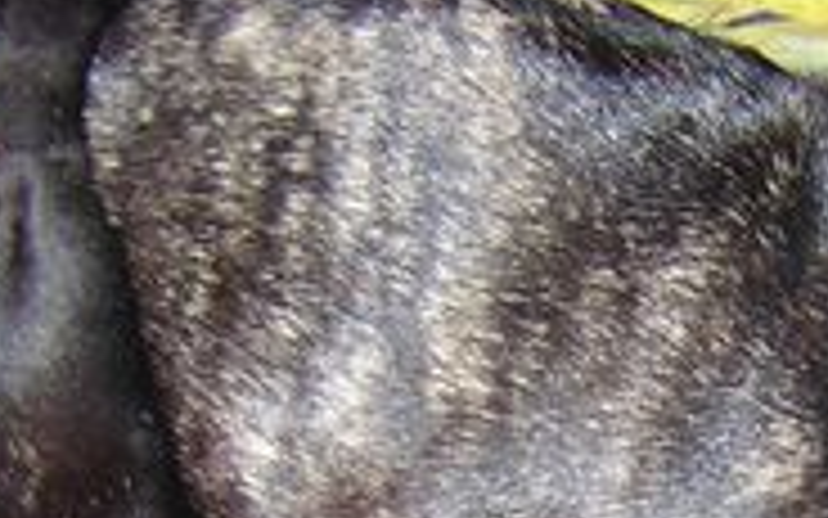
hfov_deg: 15.5
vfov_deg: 9.6
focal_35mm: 133
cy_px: 757
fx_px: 3001
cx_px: 801
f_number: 2.6
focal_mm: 4.7
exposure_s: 1/60.1
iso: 182
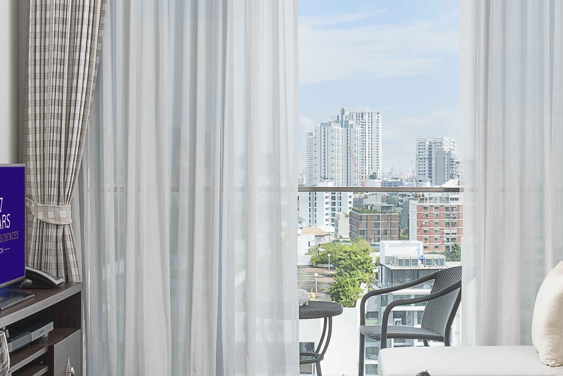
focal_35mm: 71
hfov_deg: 28.1
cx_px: 406
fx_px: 1111
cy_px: 67
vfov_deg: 19.0
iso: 250
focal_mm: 24
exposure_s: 1/50
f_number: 8
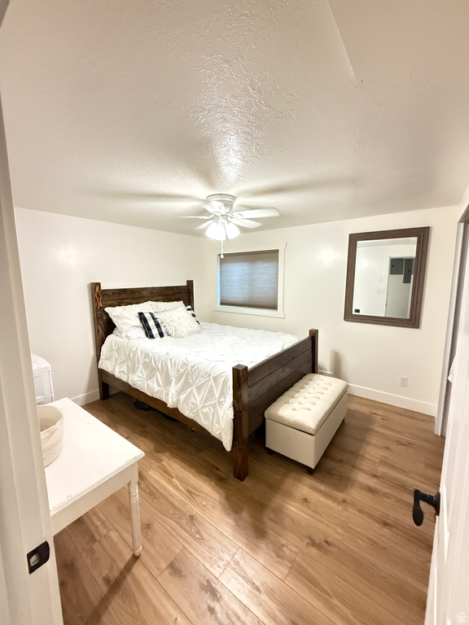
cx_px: 234
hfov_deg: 85.7
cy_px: 312
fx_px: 253
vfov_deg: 102.1
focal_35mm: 14
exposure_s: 1/60
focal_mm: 2.22
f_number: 2.2
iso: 1250
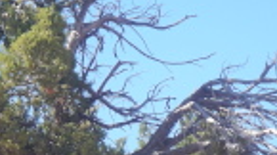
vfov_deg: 3.0
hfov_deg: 5.4
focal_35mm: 397
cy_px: 235
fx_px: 2911
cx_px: -31
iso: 125
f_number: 4.7
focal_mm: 21
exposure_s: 1/320
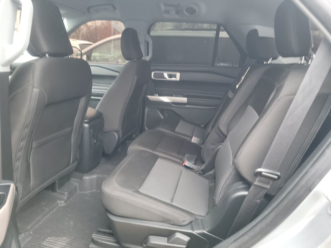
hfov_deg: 71.6
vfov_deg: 56.8
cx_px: 166
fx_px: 229
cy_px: 124
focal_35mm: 24
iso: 1212
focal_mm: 6.7
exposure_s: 1/59
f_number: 1.8
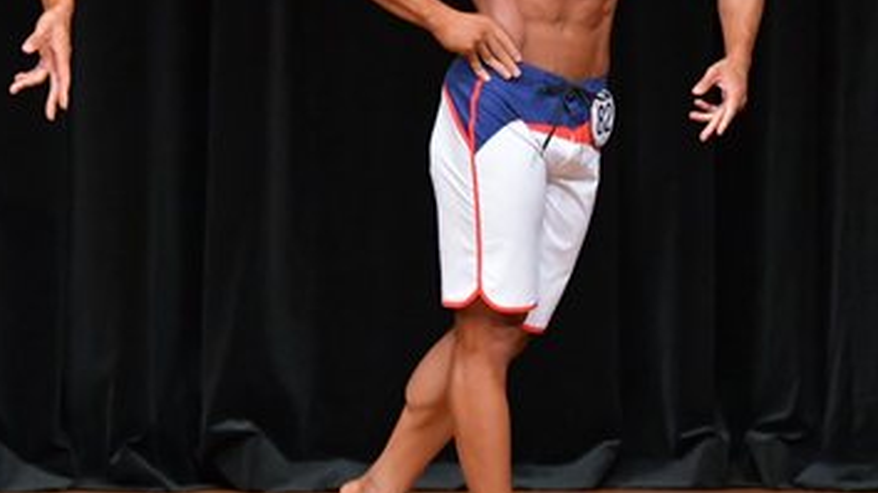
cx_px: 611
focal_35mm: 619
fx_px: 14409
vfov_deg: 2.0
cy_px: 97
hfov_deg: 3.5
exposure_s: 1/400
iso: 5000
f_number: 5.6
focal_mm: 180
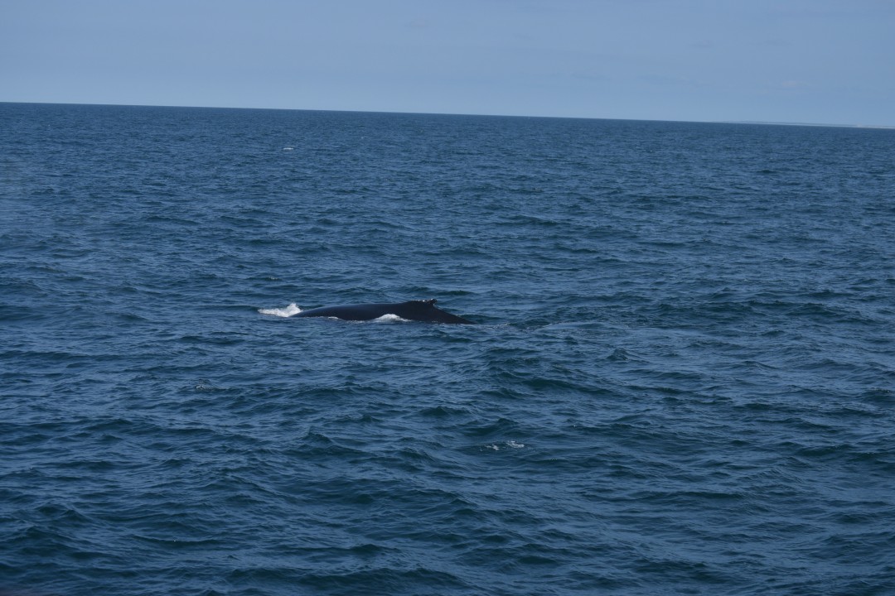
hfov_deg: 24.6
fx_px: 2051
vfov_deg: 16.6
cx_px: 448
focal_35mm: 82
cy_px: 298
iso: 200
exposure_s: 1/1600
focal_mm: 55
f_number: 5.6
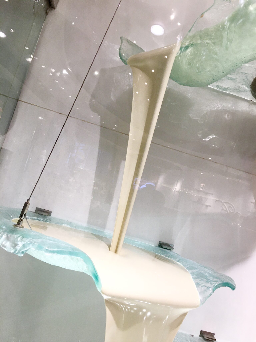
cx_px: 128
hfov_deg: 48.2
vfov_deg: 61.7
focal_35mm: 29
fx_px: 286
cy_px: 171
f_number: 2.2
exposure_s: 1/30
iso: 40
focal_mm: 4.15
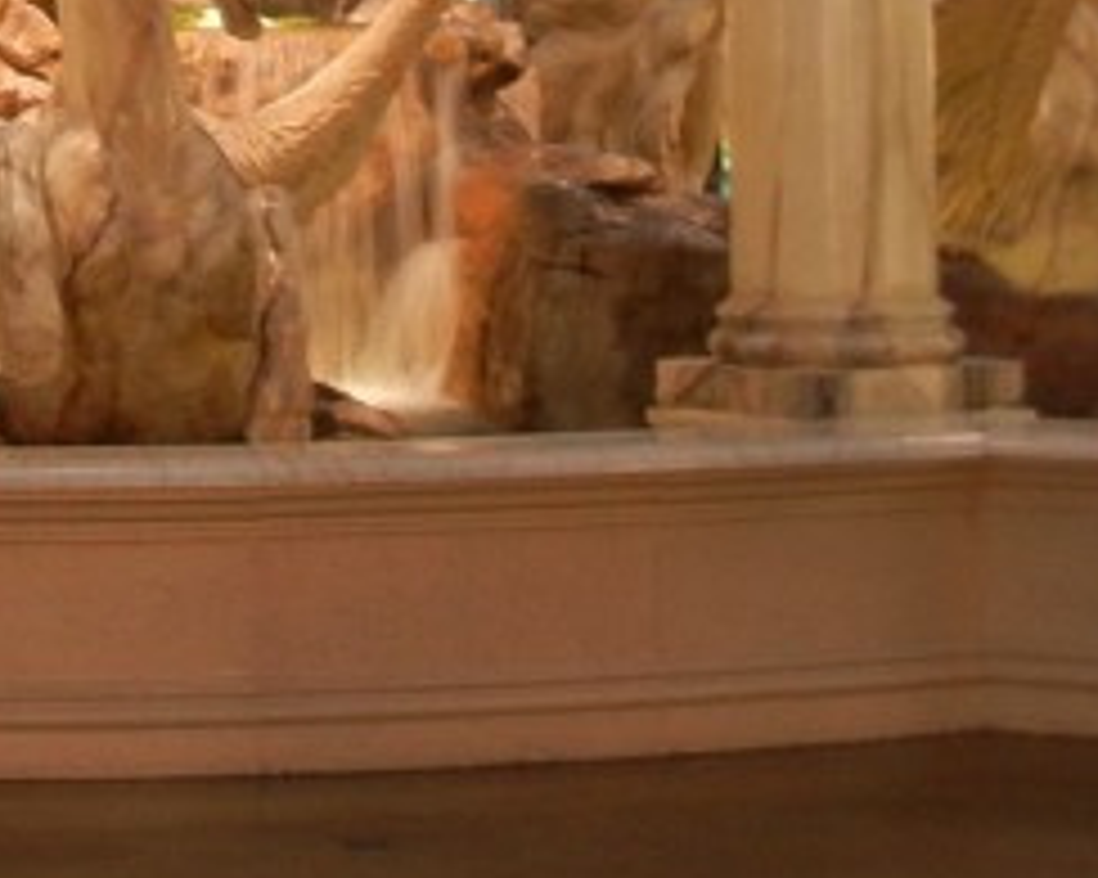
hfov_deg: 15.3
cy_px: -153
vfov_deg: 12.3
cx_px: -81
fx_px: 3995
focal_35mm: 123
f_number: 3.5
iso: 200
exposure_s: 1/3.7
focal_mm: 5.4
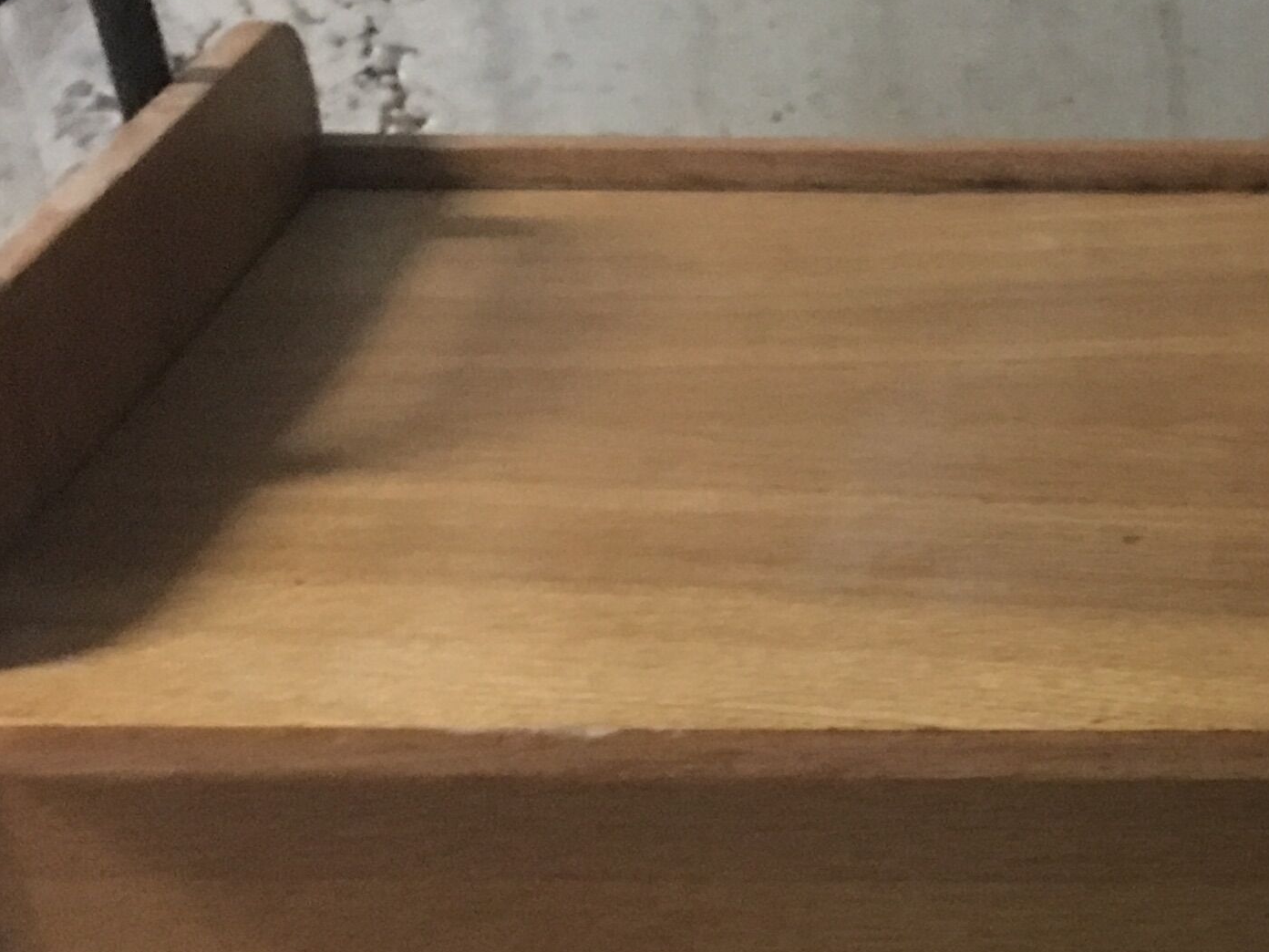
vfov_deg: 17.1
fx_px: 3079
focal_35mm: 84
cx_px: 1340
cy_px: 995
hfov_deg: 22.2
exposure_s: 1/4
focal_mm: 4.15
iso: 160
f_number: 2.2
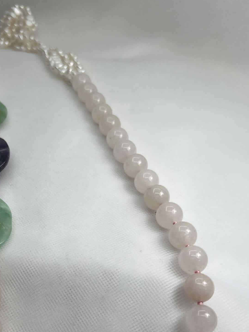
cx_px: 71
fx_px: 441
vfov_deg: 40.2
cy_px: 247
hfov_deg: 31.1
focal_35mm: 46
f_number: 1.5
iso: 50
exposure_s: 1/1344
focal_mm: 5.7
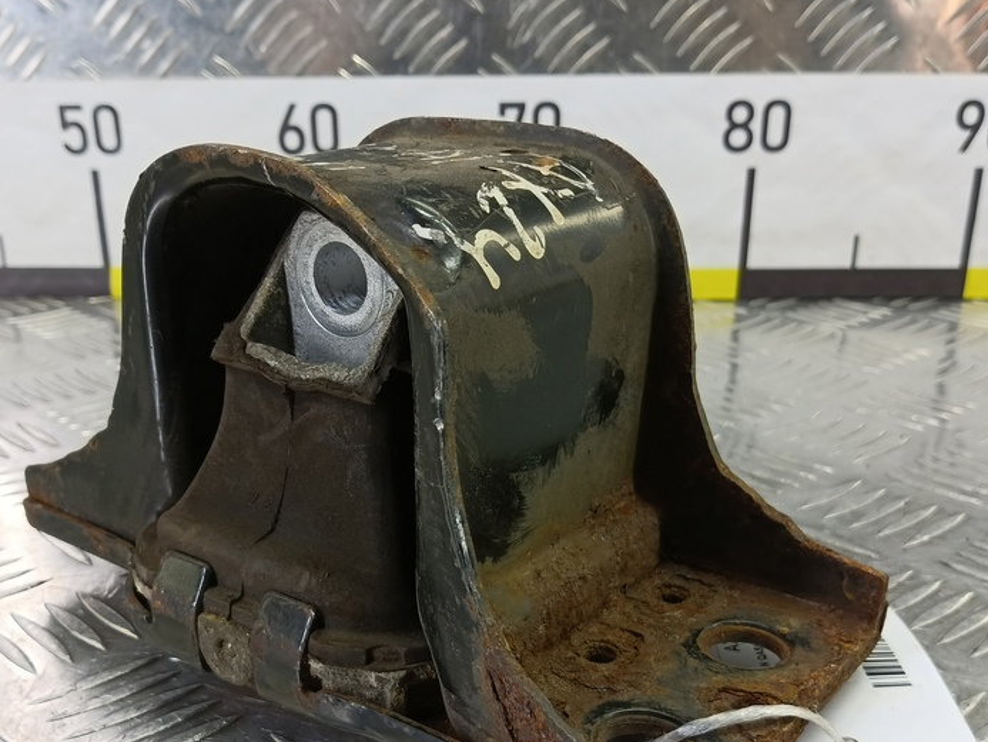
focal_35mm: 34
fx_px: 971
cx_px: 456
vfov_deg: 41.1
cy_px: 511
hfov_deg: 53.9
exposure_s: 1/50
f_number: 1.6
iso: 169
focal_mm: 4.11
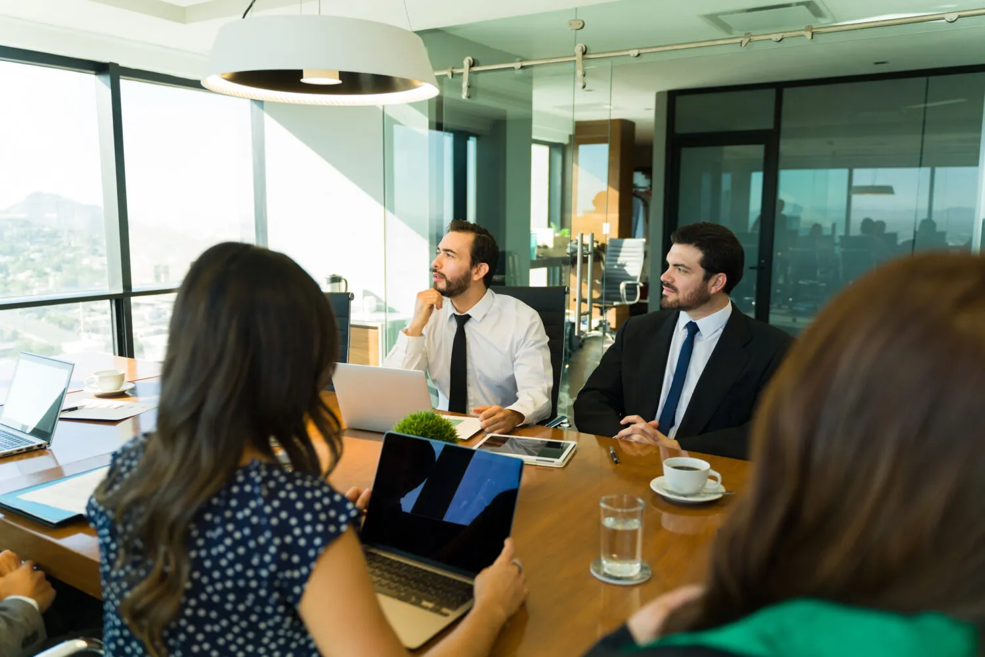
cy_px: 328
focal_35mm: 28
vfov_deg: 46.4
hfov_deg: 65.5
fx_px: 766
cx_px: 492
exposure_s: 1/160
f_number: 2.8
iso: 640
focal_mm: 28
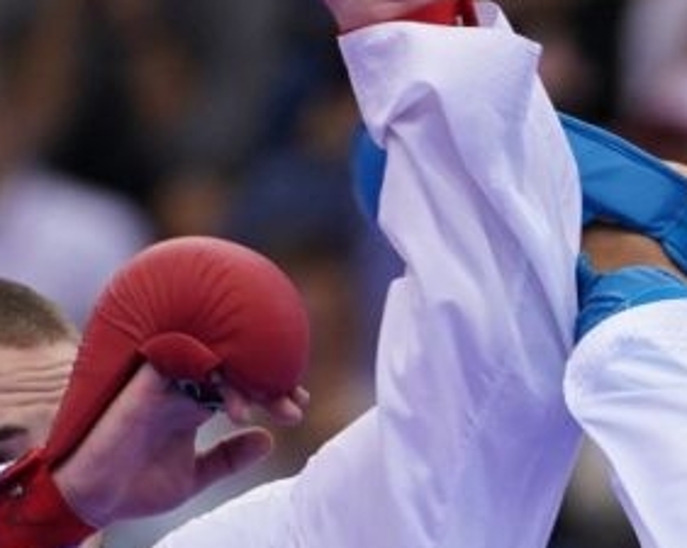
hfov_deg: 1.6
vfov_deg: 1.3
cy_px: 974
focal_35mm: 1200
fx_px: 24374
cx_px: 1099
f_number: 2.8
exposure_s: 1/1000
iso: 1250
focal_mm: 200
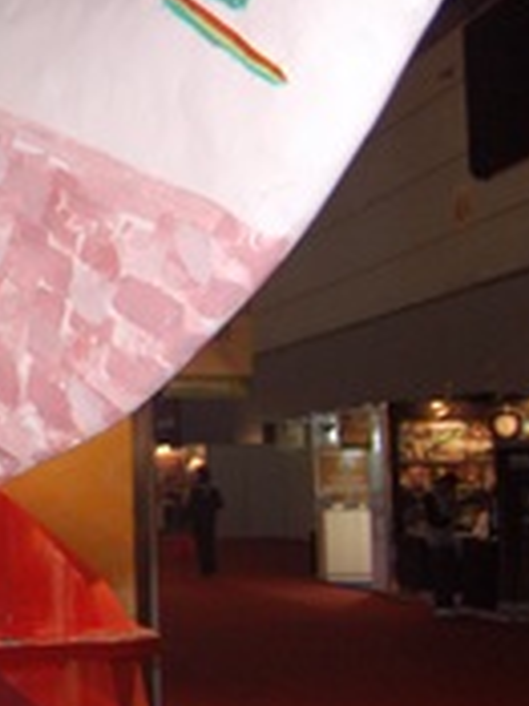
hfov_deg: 13.5
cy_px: 274
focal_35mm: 99
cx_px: -400
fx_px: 2020
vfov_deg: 19.8
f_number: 5.6
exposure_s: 1/100
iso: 800
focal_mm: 24
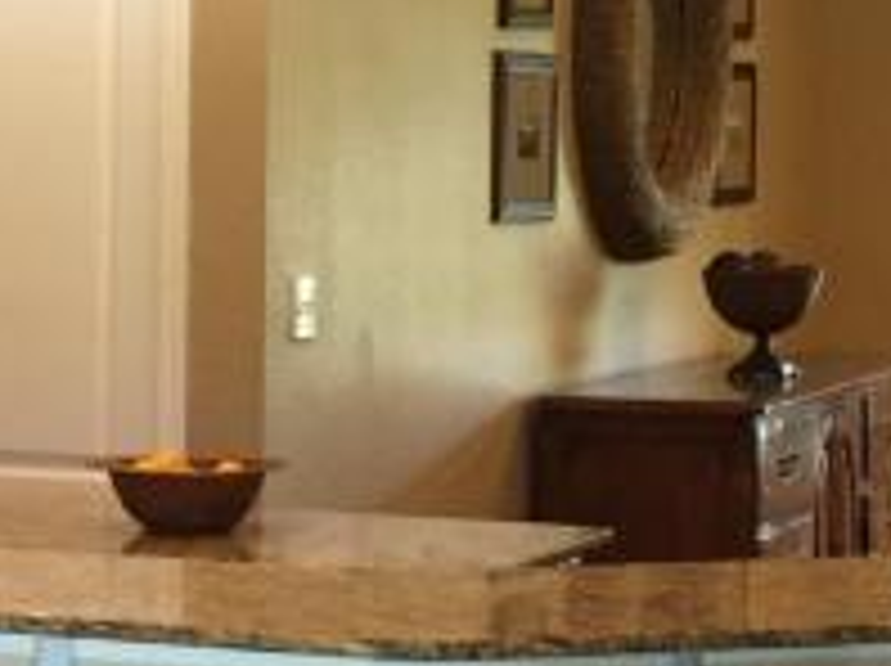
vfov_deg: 9.8
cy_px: 126
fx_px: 3856
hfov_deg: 13.0
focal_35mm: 150
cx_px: 50
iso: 100
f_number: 2.2
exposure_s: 1/30
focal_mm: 4.15
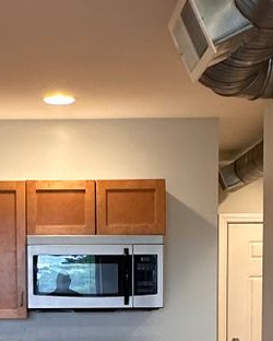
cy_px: 351
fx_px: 848
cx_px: 75
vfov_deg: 21.8
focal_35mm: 84
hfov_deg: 18.2
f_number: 2.2
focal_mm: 2.22
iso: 250
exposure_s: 1/60
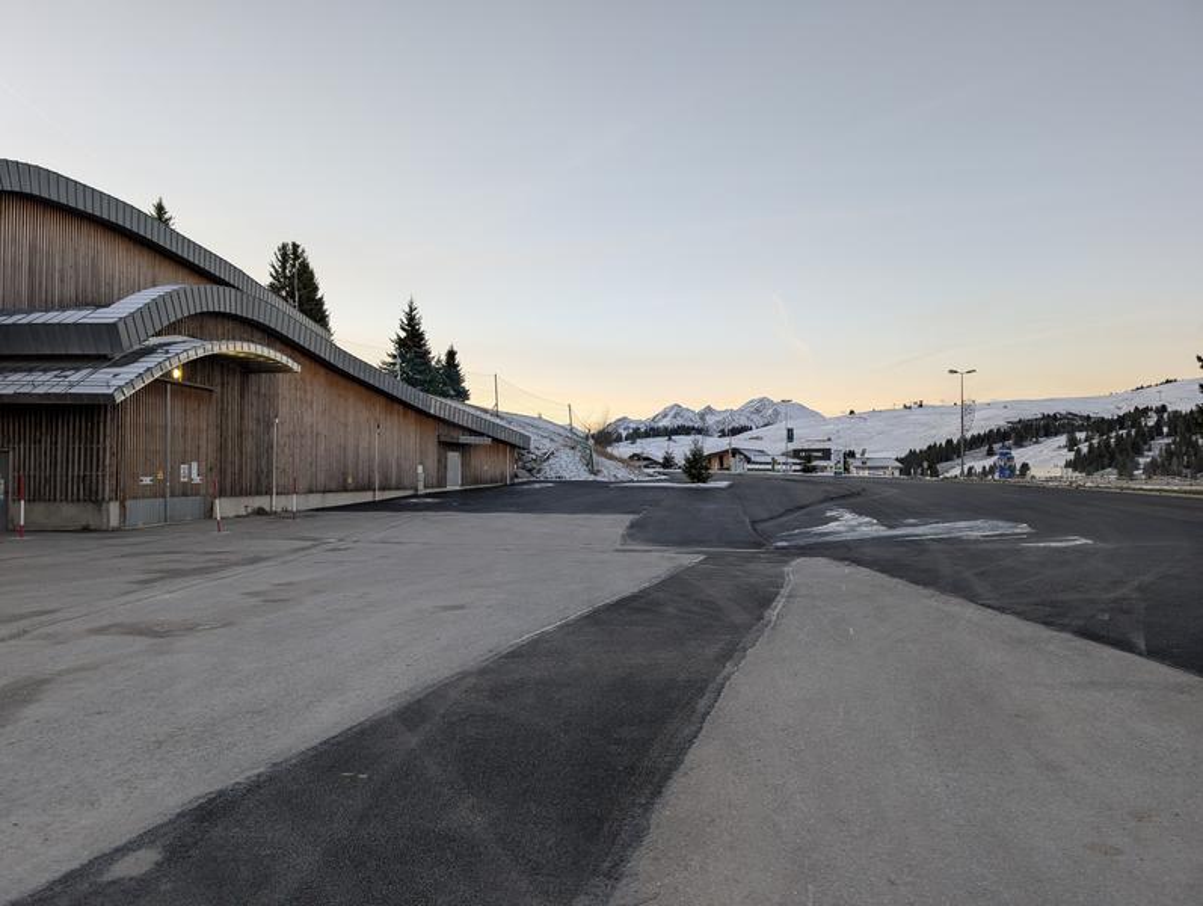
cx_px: 602
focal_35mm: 24
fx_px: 835
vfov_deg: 56.9
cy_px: 453
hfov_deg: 71.5
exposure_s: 1/47.2
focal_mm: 6.9
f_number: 1.68
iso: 22
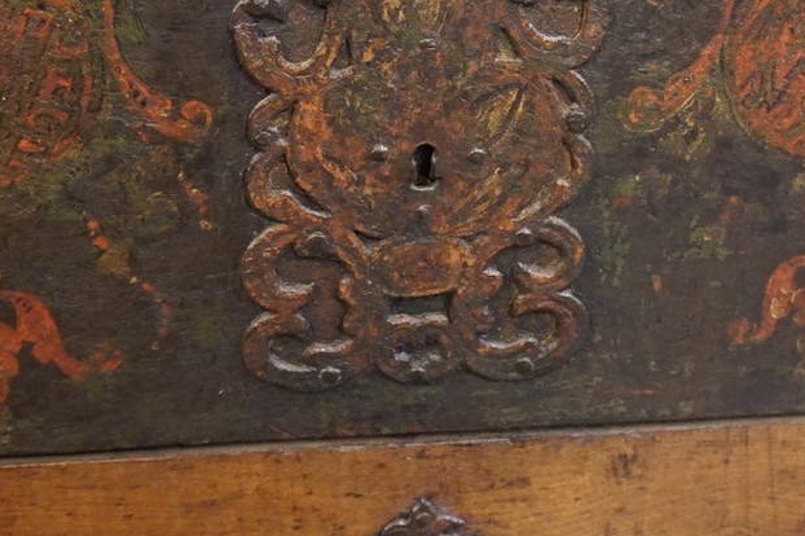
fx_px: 1296
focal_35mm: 58
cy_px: 54
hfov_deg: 34.5
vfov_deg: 22.8
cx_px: 405
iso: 3200
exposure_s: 1/25
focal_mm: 16
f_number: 3.5
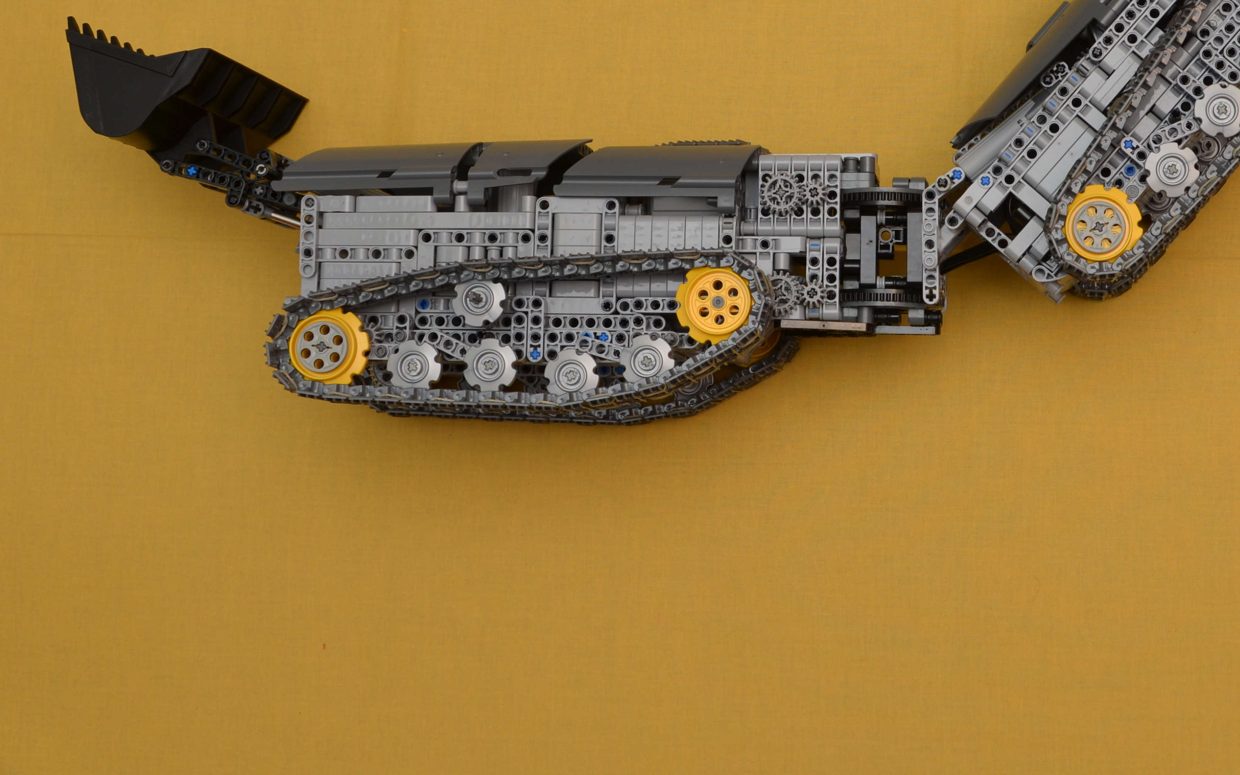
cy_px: 234
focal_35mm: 66
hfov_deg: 30.5
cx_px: 943
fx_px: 2230
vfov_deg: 19.6
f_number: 8
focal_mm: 26
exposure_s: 1/60
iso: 100
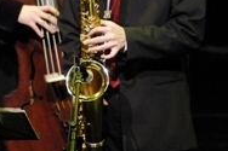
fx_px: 4177
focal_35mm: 660
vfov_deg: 2.1
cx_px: -5
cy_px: -19
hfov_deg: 3.1
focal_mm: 185
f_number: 2.8
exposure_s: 1/60
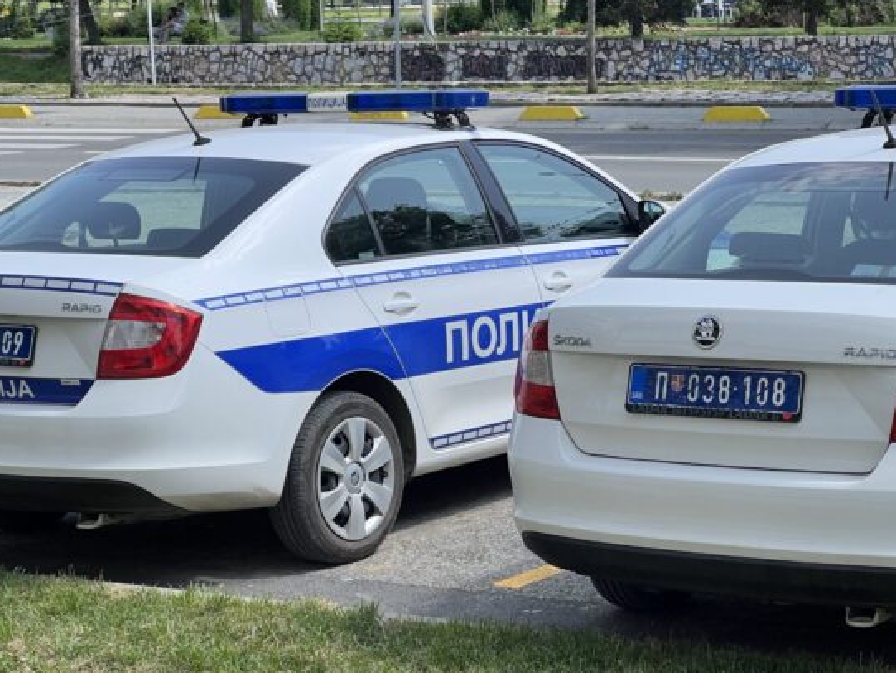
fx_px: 2563
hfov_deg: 19.8
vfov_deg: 14.9
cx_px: 552
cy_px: 282
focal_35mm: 99
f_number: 2.8
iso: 32
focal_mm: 9
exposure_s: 1/431
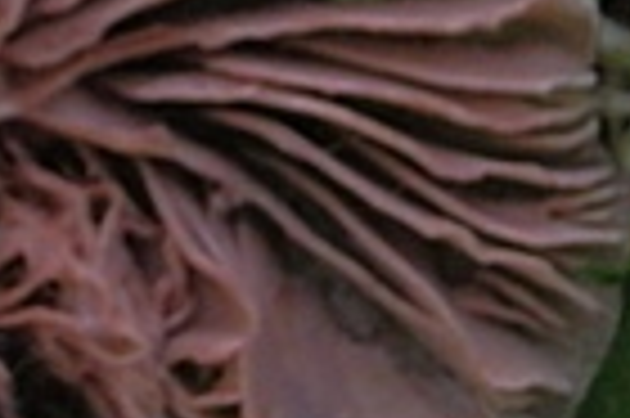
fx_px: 3845
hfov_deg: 8.9
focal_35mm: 220
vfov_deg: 6.1
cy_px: -252
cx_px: -522
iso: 250
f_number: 3.9
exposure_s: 1/320
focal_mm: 6.7
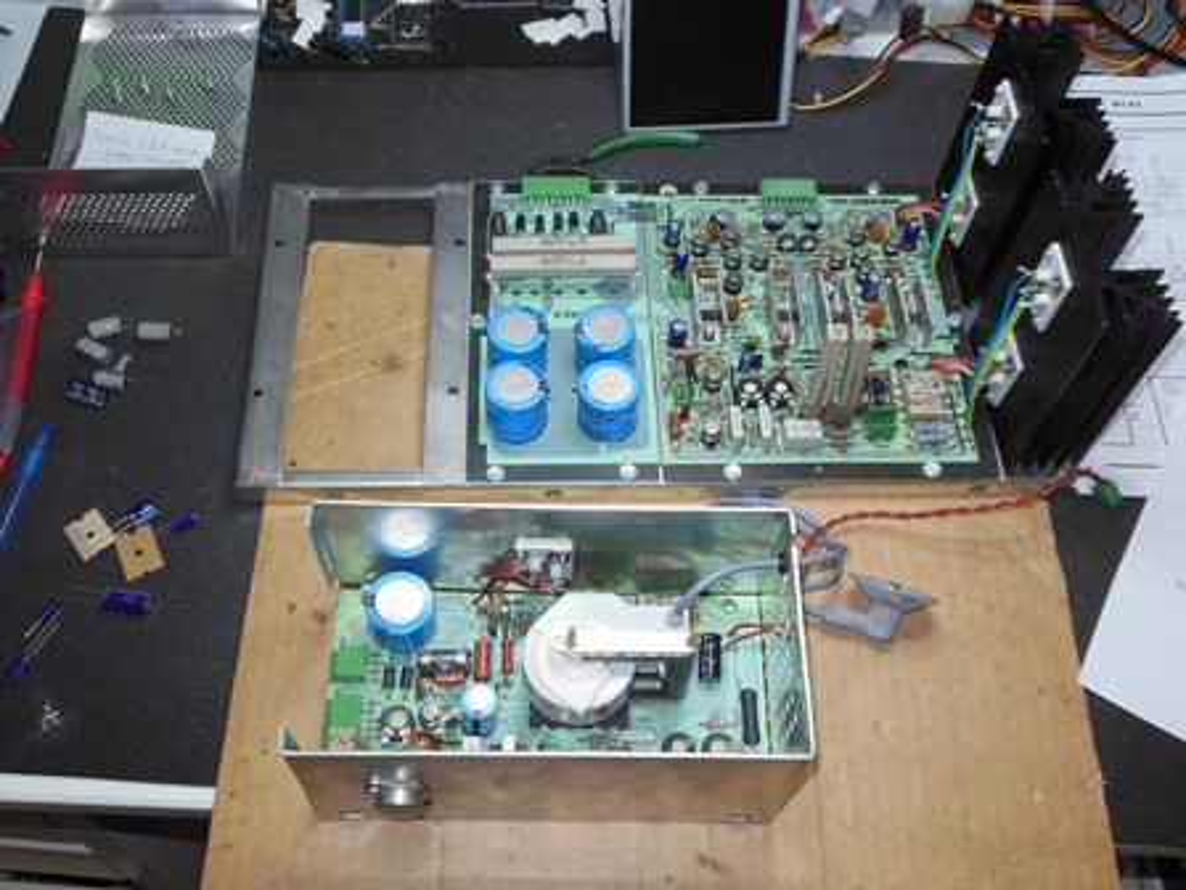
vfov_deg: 42.9
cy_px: 445
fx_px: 1131
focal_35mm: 33
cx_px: 593
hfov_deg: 55.4
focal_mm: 6
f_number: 3.5
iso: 125
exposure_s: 1/30
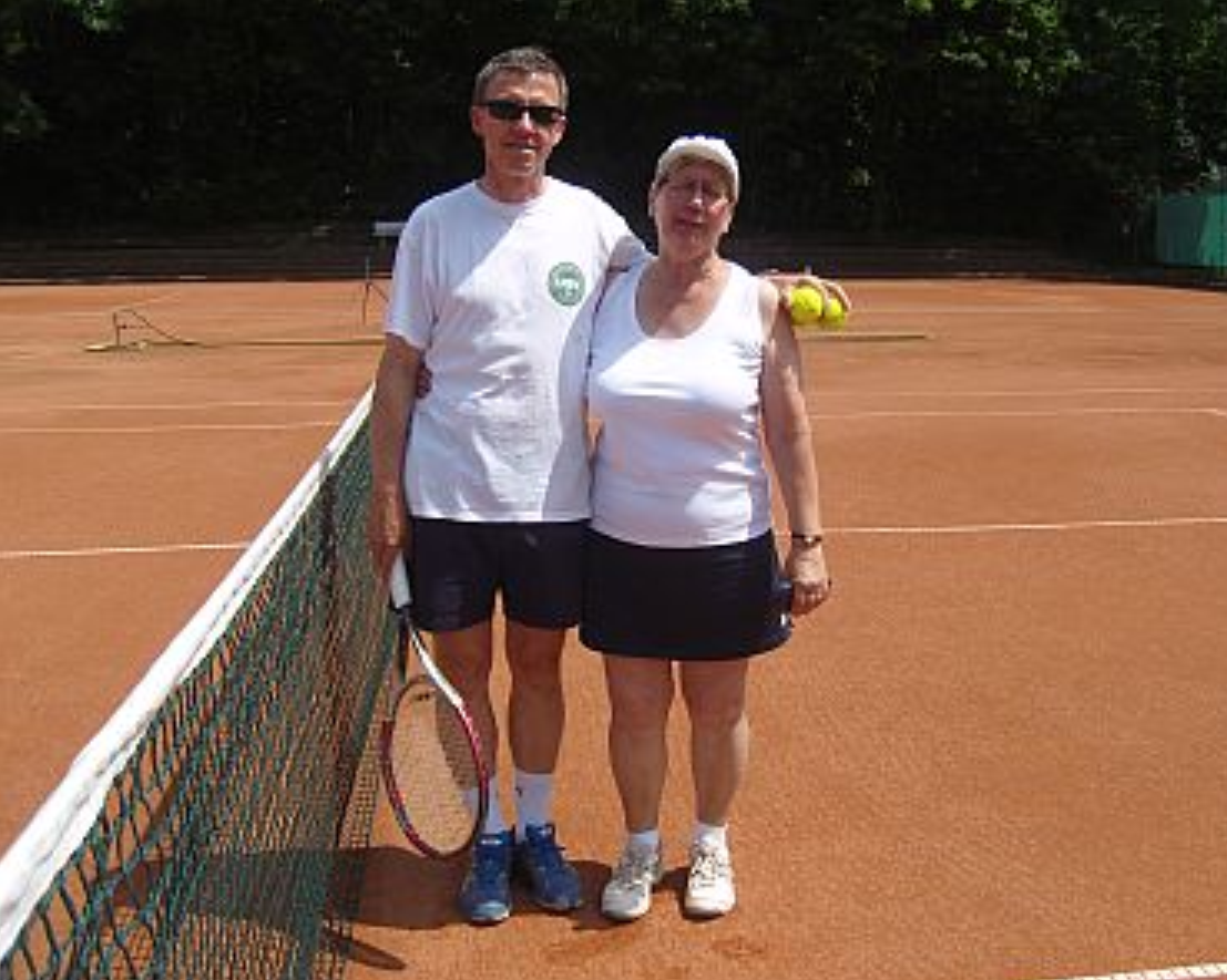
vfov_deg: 41.1
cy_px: 492
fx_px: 1307
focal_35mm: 36
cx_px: 658
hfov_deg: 50.2
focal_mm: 7.3
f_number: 7
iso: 100
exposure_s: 1/320
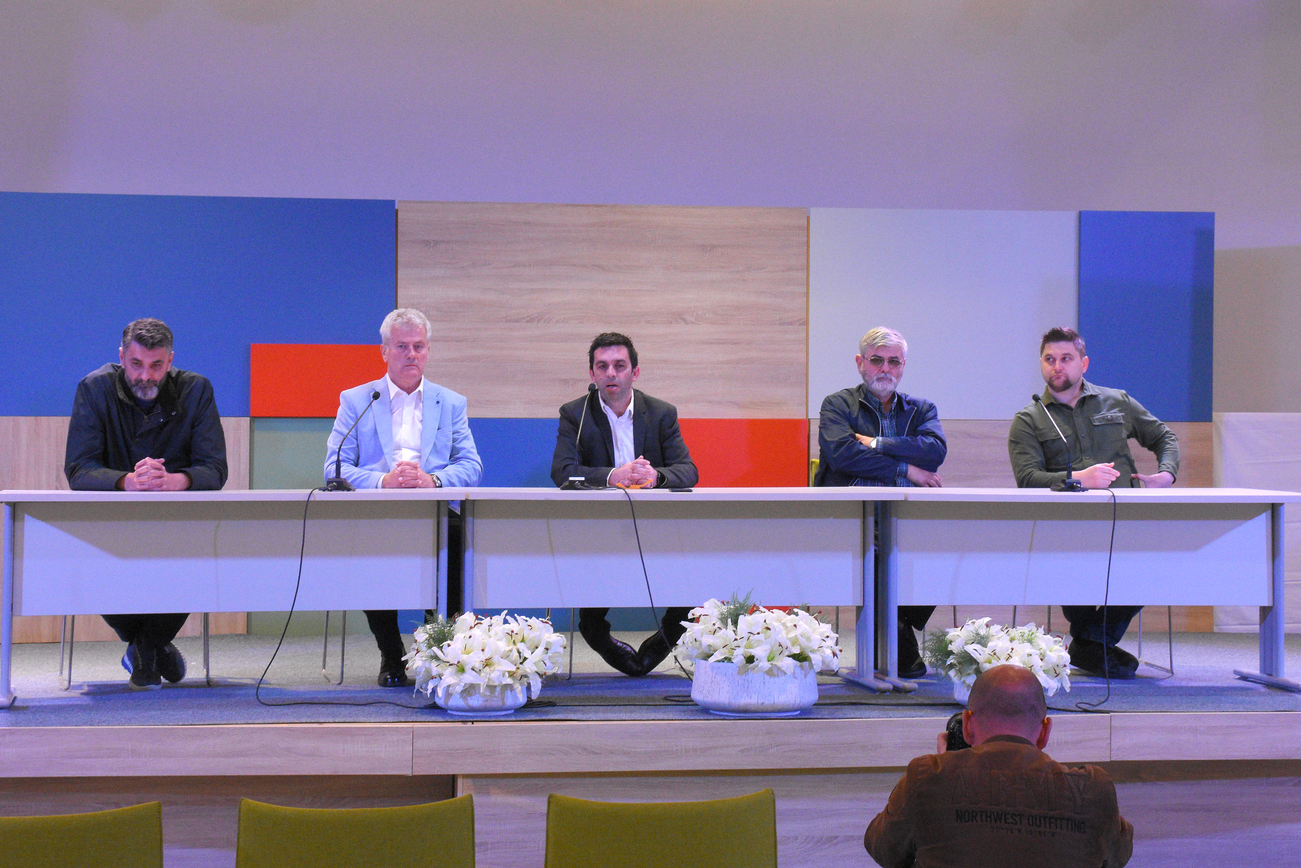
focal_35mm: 68
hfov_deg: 29.9
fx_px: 2439
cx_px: 650
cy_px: 434
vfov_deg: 20.2
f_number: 10
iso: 3200
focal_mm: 45
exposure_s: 1/60
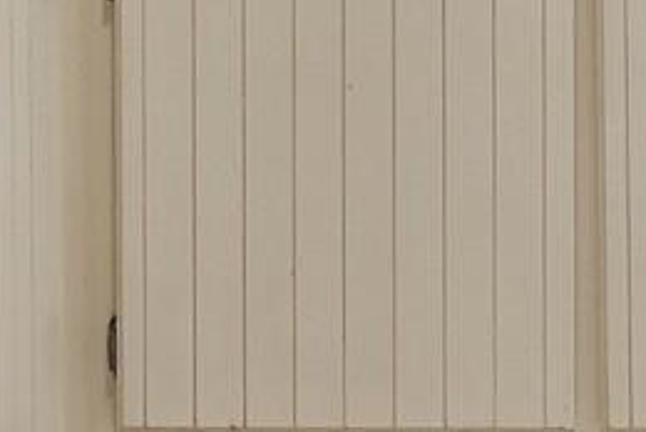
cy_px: -767
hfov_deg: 16.1
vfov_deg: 9.3
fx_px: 2210
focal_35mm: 123
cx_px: 743
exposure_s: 1/100
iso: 800
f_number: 8
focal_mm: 16
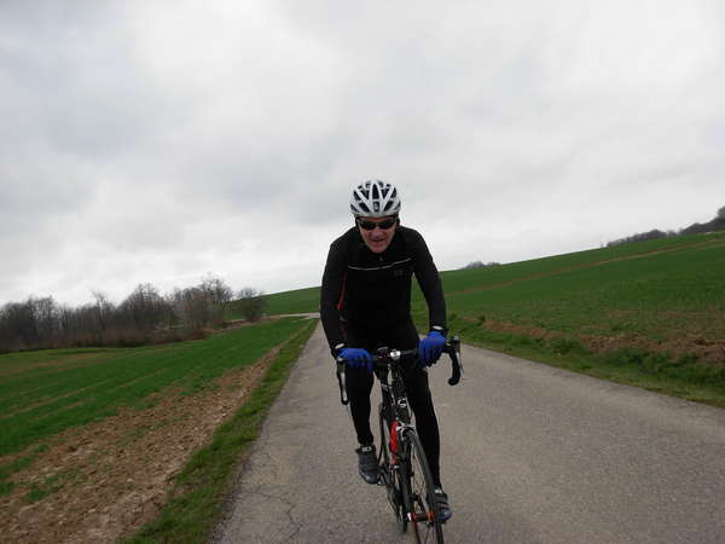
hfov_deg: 49.0
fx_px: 796
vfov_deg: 37.7
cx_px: 362
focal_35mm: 38
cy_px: 272
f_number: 2.9
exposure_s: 1/575
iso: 79
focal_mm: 6.3
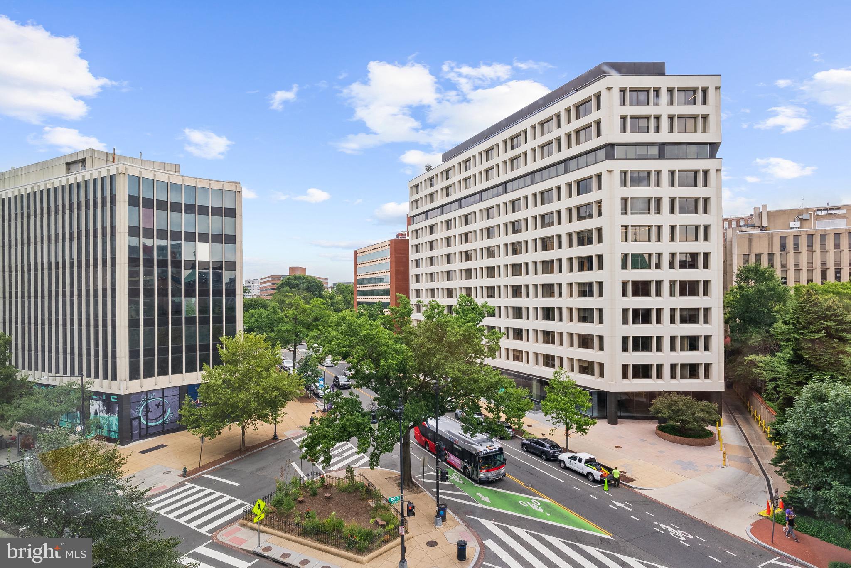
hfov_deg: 85.4
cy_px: 284
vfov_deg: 63.3
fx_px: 461
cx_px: 426
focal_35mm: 20
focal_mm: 19.5
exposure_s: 1/100
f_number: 14
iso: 800
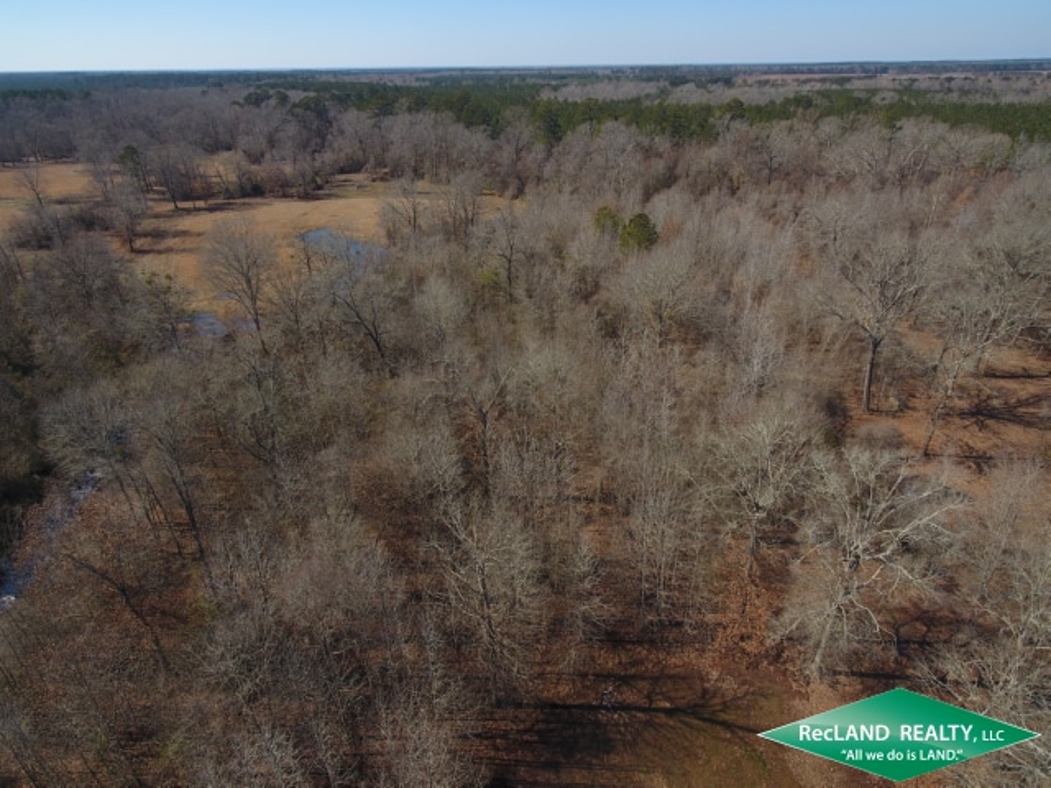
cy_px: 394
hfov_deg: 81.7
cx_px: 526
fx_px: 607
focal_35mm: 20
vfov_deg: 66.0
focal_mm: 3.61
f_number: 2.8
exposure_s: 1/686
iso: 100
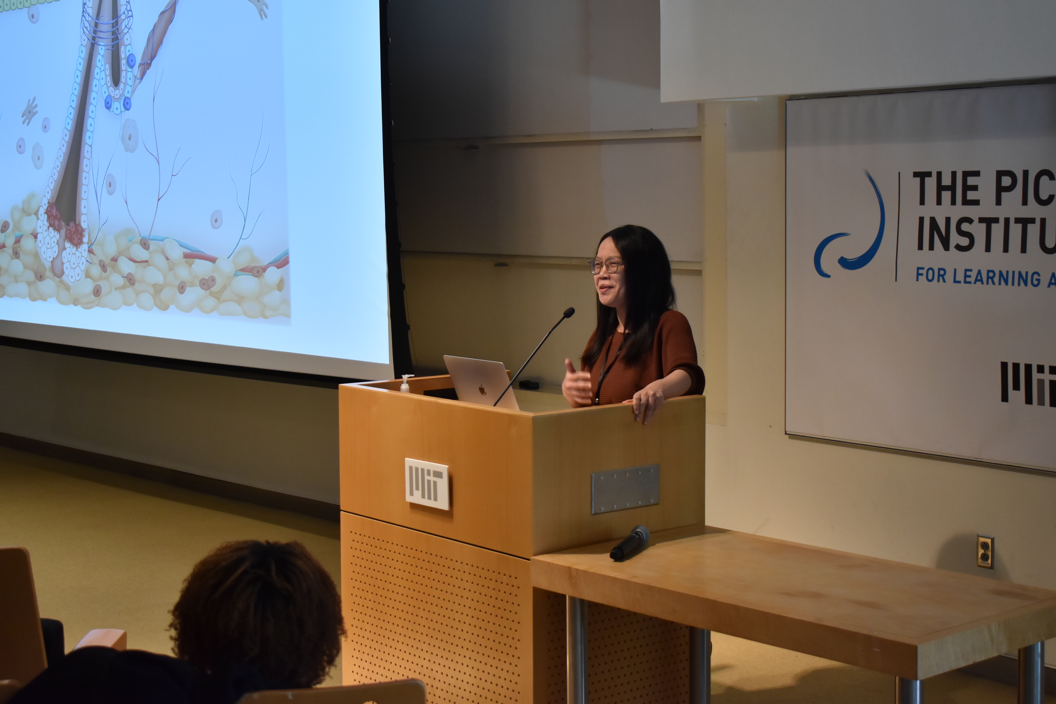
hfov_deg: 35.1
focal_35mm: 57
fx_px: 1672
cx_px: 528
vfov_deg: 23.8
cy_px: 352
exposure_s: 1/60
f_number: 4.8
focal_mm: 38
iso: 1100
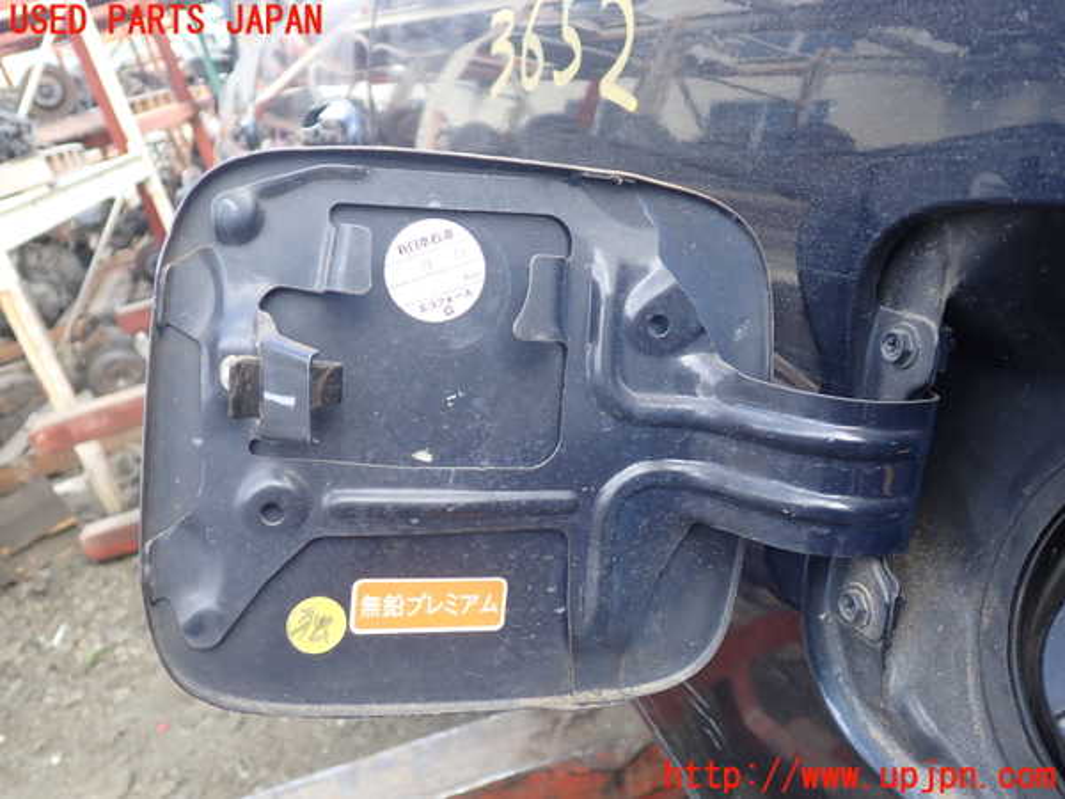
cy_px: 400
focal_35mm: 30
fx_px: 923
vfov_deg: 46.8
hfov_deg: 60.0
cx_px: 532
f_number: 2.3
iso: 100
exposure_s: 1/80
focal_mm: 5.4
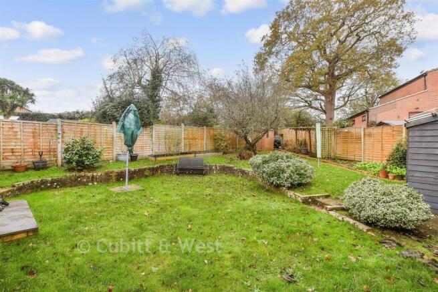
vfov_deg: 77.4
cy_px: 146
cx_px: 219
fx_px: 183
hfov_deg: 100.4
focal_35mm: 15
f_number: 8
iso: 160
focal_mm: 10
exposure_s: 1/50
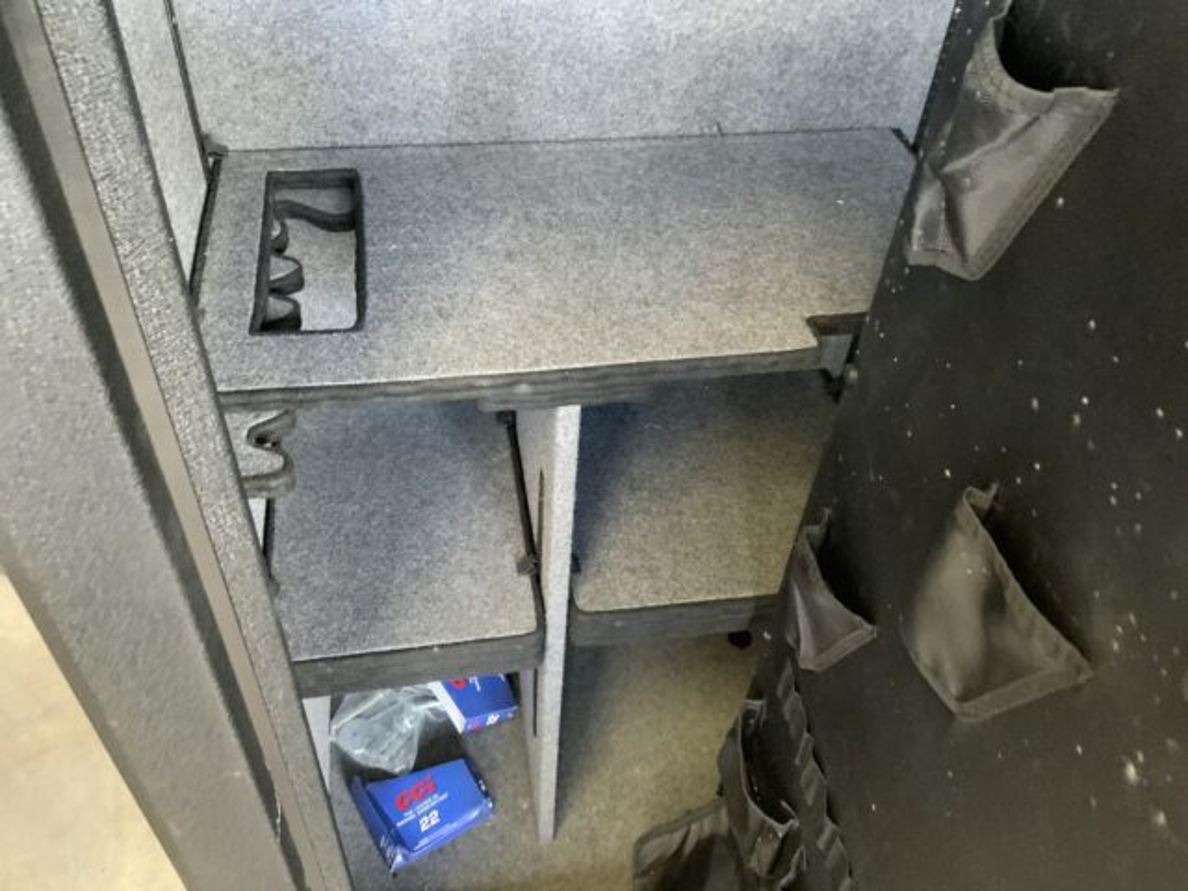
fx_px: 995
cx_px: 594
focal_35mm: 29
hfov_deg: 61.7
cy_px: 446
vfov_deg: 48.2
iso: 320
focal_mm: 3
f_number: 1.8
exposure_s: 1/31
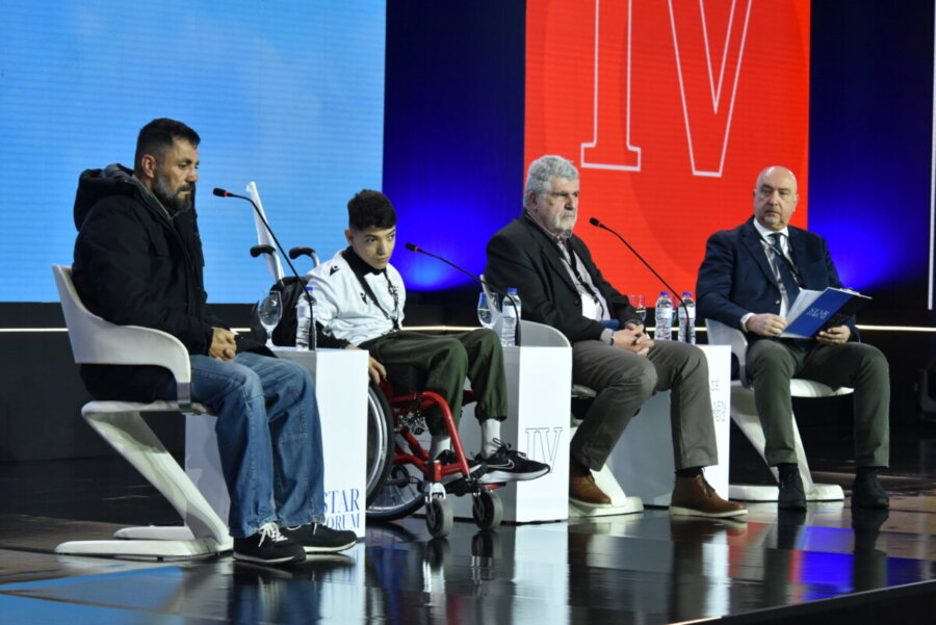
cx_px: 468
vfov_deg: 11.8
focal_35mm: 116
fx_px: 3017
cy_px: 312
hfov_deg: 17.6
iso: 4000
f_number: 6.3
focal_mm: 116
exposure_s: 1/640
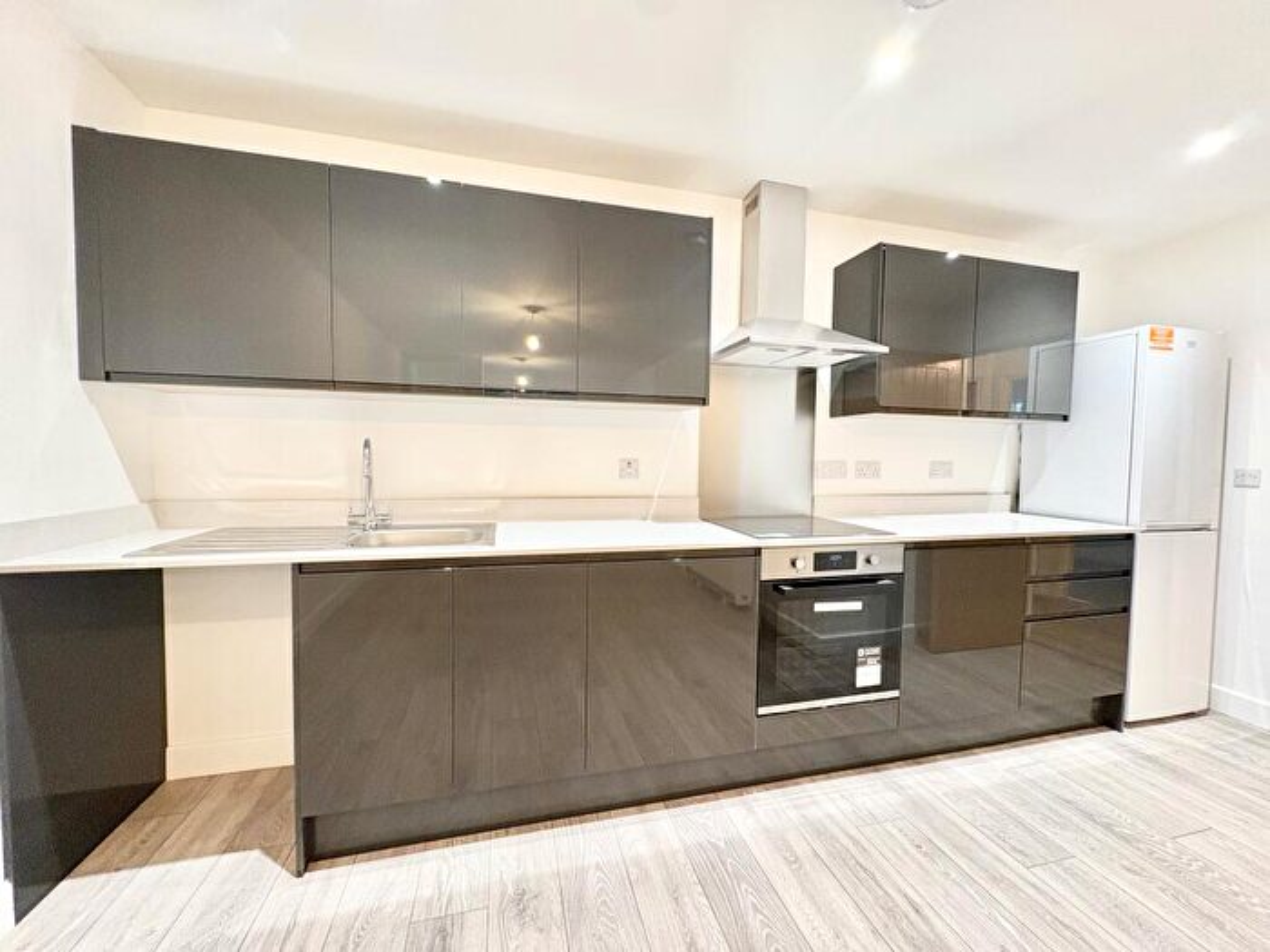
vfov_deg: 85.7
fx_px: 514
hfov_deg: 102.1
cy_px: 476
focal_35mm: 14
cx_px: 635
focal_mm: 2.22
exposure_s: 1/50
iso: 250
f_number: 2.2
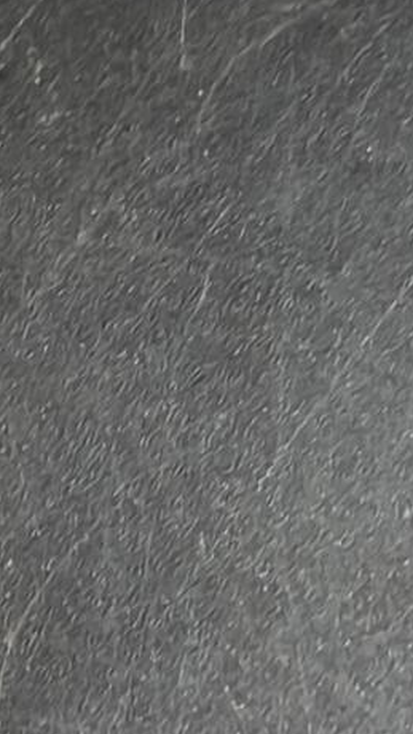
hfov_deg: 11.0
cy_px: 447
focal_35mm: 98
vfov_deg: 21.7
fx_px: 1907
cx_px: -458
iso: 1000
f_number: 2
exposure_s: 1/33.3
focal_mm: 2.32
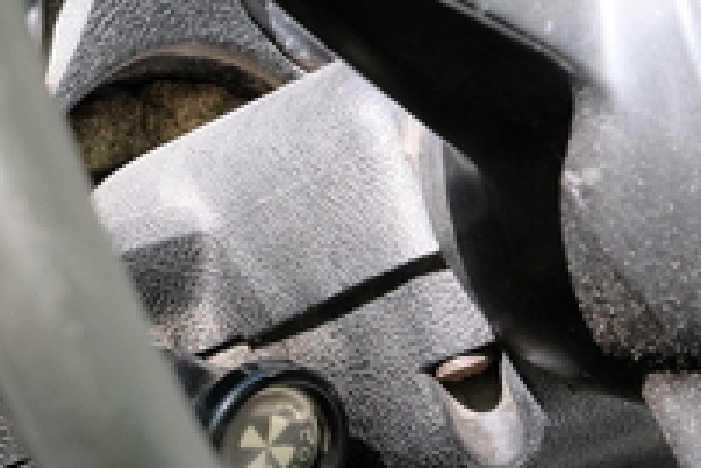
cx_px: 105
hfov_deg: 8.6
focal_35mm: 239
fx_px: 4653
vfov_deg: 5.7
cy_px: 456
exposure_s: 1/125
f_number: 5.6
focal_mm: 31
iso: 640
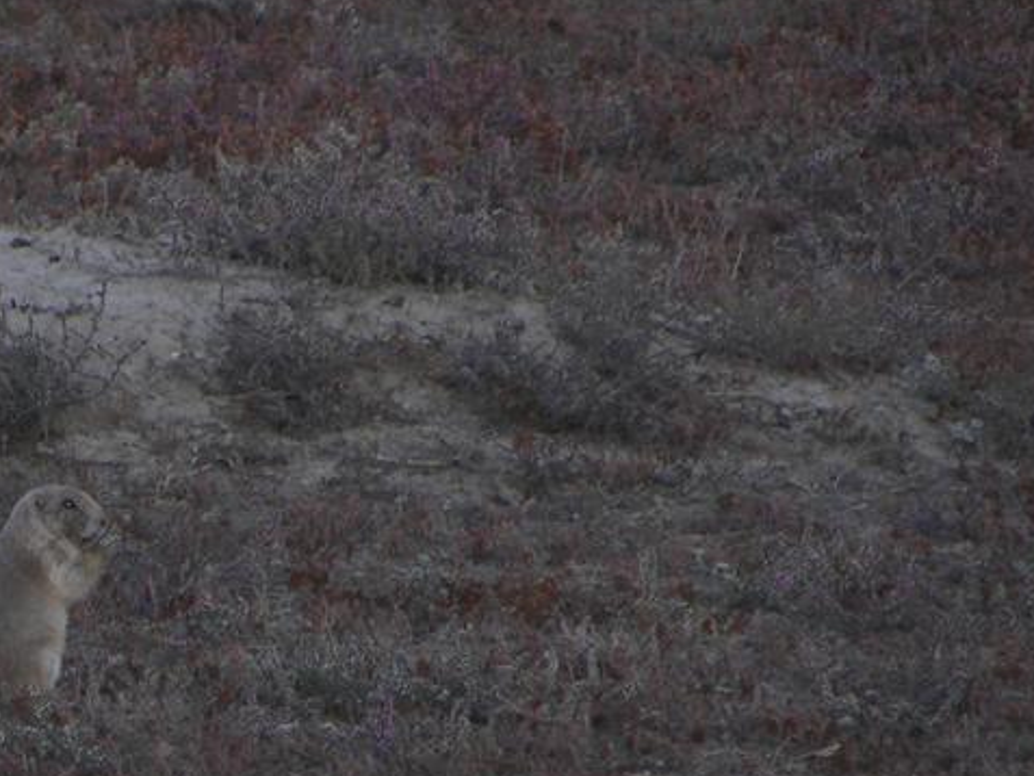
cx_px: 48
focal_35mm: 928
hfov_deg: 2.1
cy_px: 460
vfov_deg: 1.6
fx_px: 27727
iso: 64
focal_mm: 72
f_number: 3.7
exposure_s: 1/200
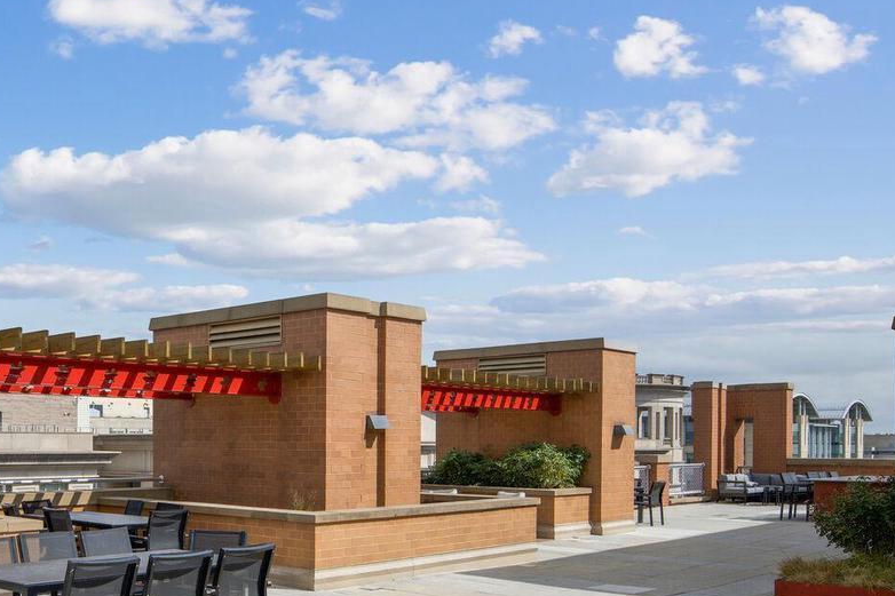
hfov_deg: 51.0
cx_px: 223
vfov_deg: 36.6
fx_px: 893
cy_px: 392
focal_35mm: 36
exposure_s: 1/1000
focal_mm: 19.5
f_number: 9
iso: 200
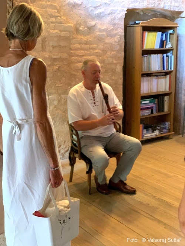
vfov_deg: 36.8
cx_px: 92
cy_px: 123
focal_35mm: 52
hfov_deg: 28.0
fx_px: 371
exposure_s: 1/25
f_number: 2.4
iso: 640
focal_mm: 6
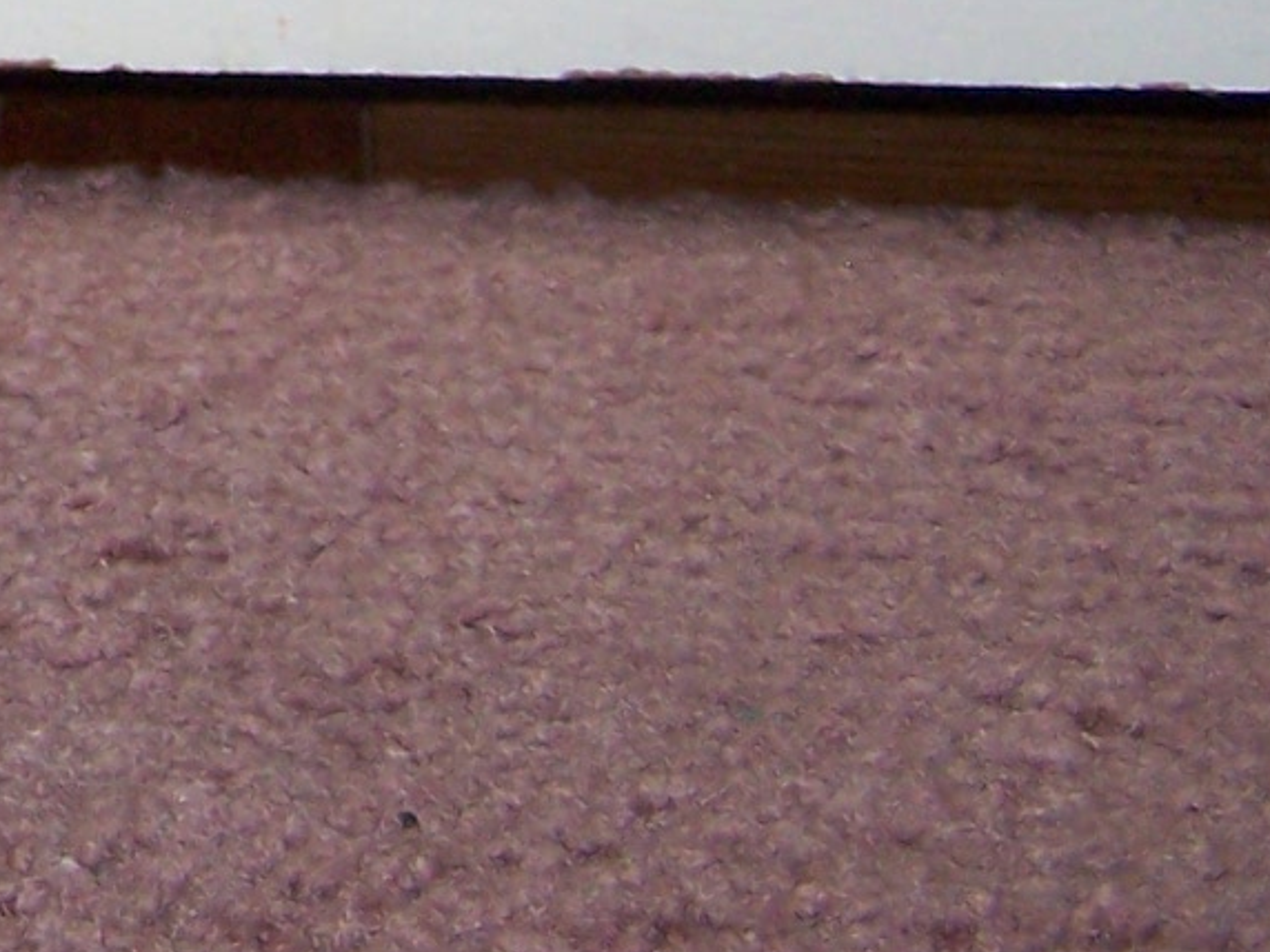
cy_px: -510
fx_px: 5613
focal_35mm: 153
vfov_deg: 9.4
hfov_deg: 11.7
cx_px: -1217
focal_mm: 6.3
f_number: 2.8
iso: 140
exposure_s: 1/60
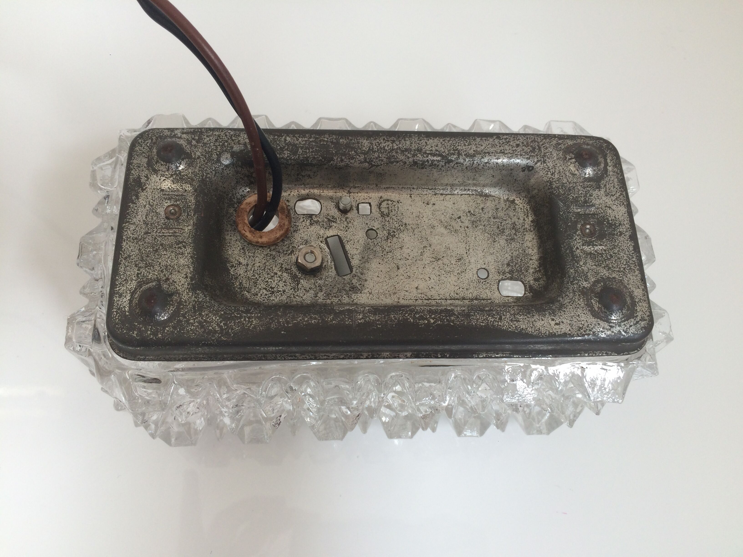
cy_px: 278
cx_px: 372
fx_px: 622
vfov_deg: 48.2
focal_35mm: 29
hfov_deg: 61.7
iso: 50
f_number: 2.2
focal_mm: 4.15
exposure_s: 1/100
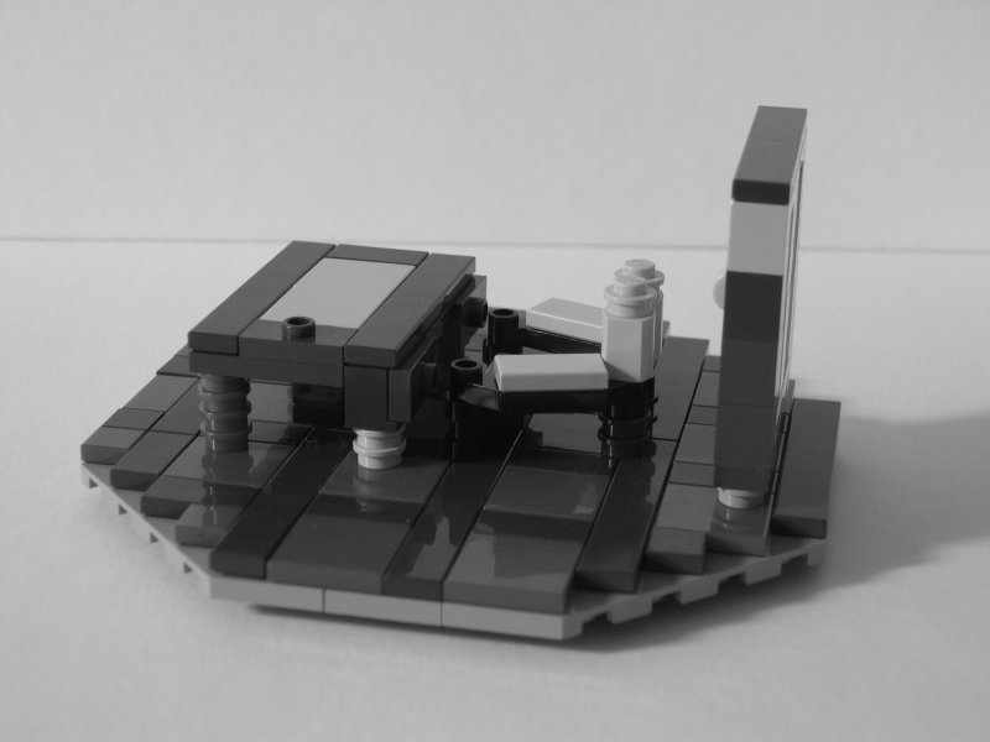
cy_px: 371
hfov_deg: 29.0
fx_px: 1916
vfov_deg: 21.9
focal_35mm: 67
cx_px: 495
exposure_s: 1/4.7
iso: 142
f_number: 3.7
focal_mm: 14.2
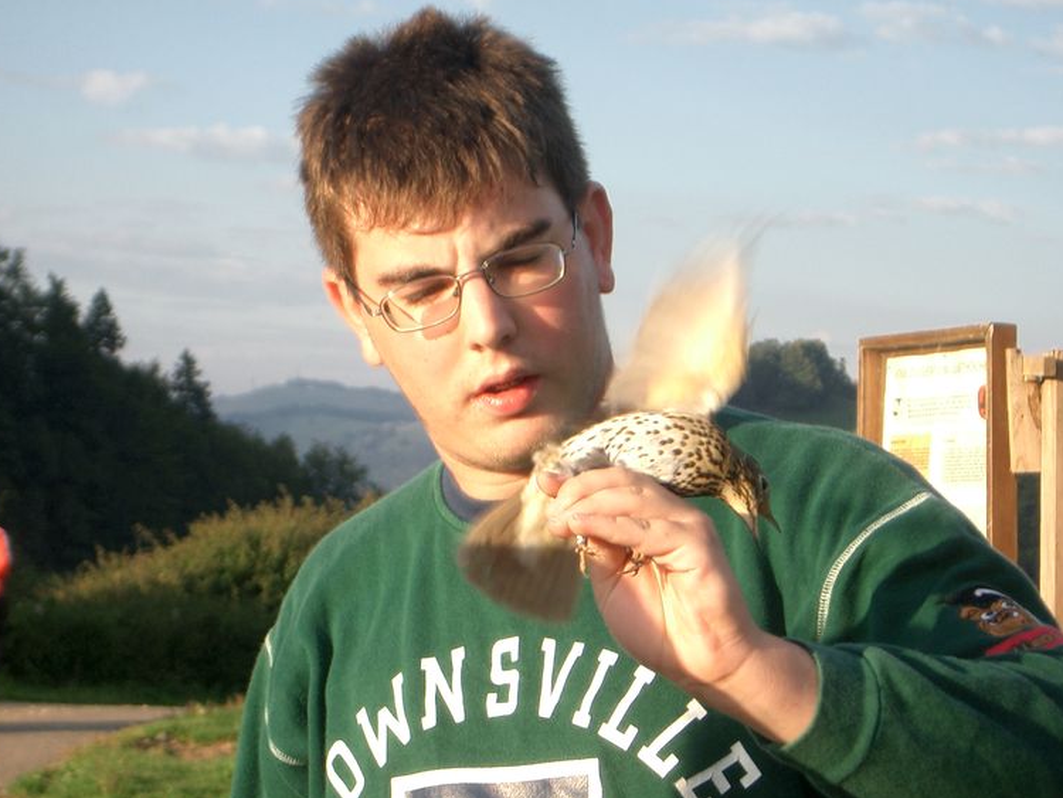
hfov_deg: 17.6
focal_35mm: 112
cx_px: 526
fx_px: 3440
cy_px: 380
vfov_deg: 13.2
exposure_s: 1/160
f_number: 4.8
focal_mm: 17.4
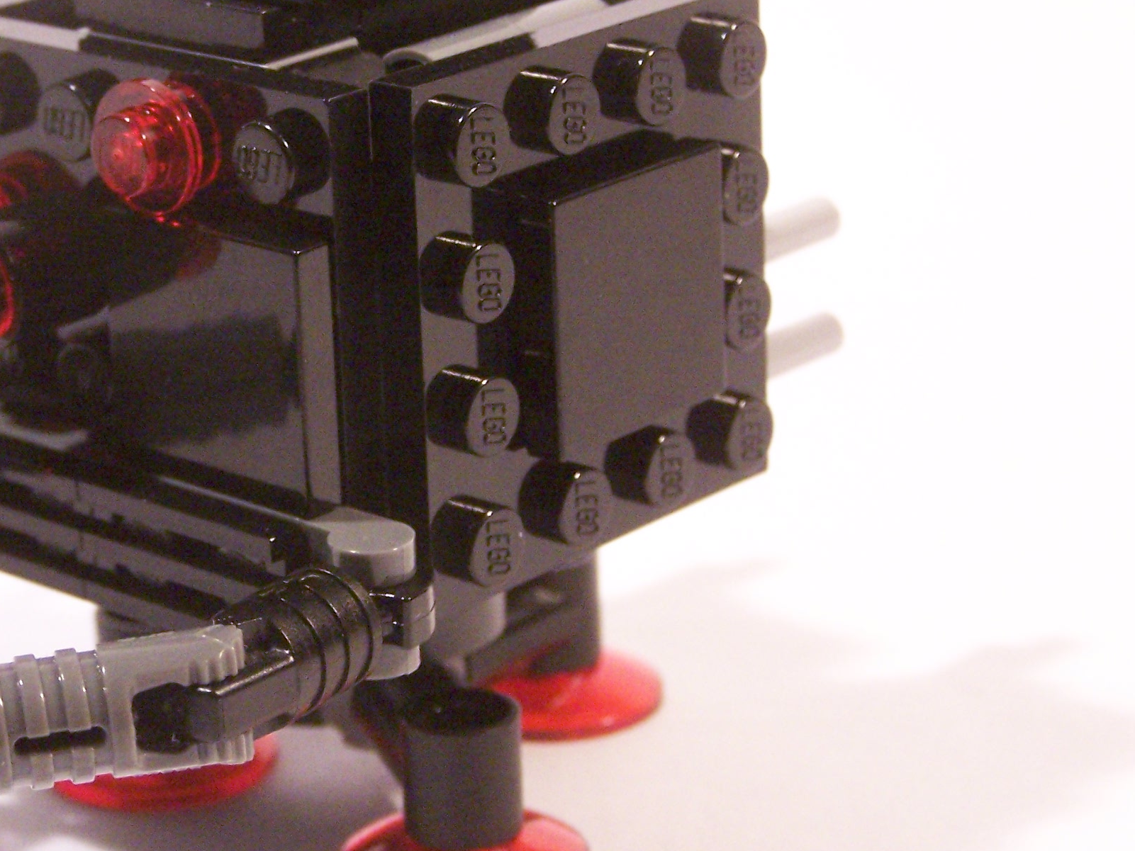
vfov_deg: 13.3
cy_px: 363
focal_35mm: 111
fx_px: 3640
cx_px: 293
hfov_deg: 17.6
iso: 400
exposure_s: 1/45
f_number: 3.2
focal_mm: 11.5
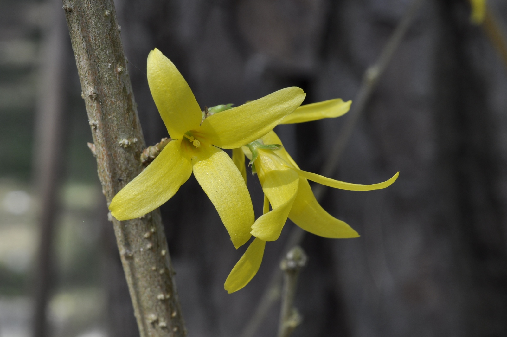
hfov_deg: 22.6
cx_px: 254
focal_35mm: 90
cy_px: 168
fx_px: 1266
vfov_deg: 15.2
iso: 200
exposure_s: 1/25
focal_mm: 60
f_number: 18
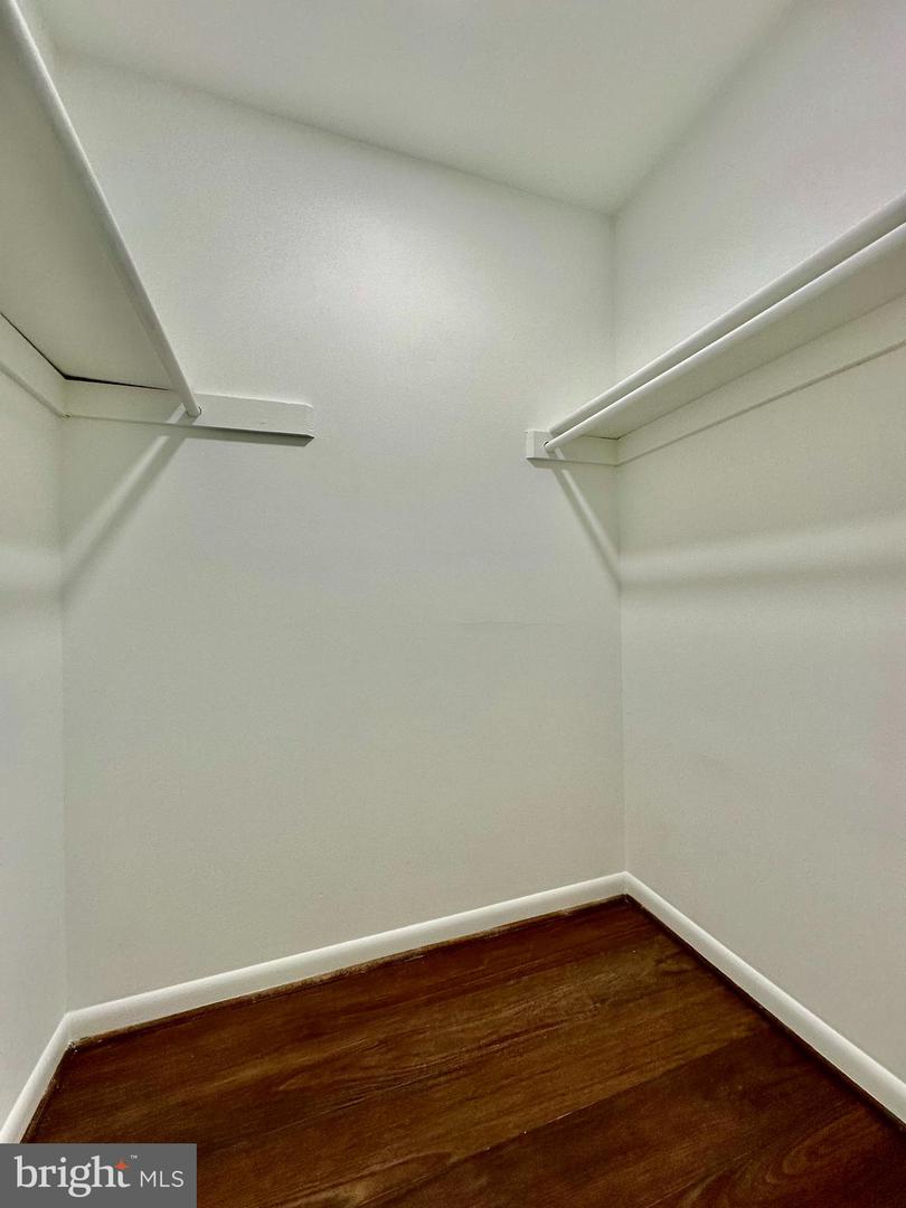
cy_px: 604
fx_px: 489
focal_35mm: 14
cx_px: 453
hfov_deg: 85.7
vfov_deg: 102.1
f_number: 2.2
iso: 125
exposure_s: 1/120
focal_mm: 2.22
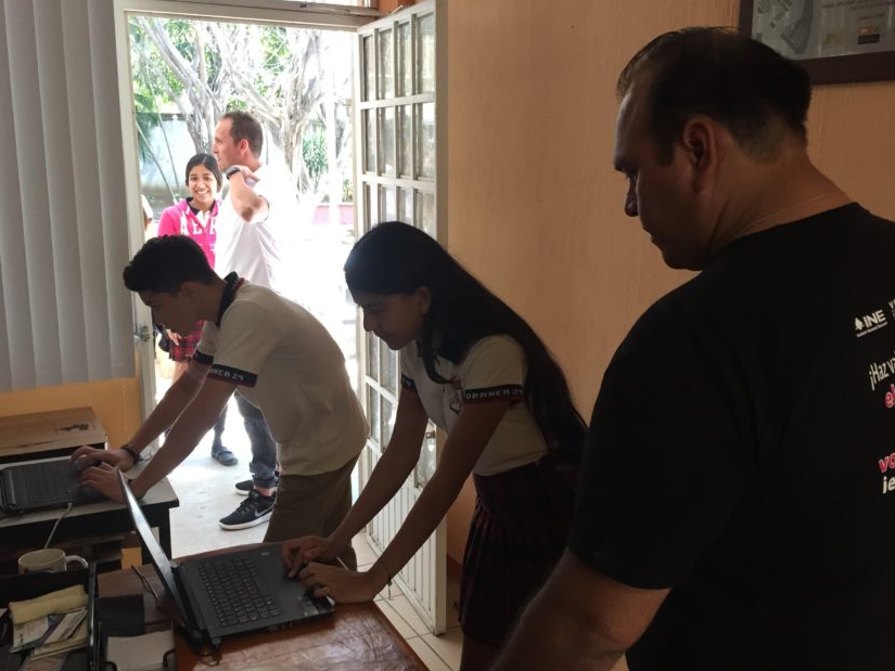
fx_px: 931
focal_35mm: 36
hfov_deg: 51.3
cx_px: 466
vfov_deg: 39.6
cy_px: 357
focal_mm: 4.15
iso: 50
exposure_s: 1/30
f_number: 2.2
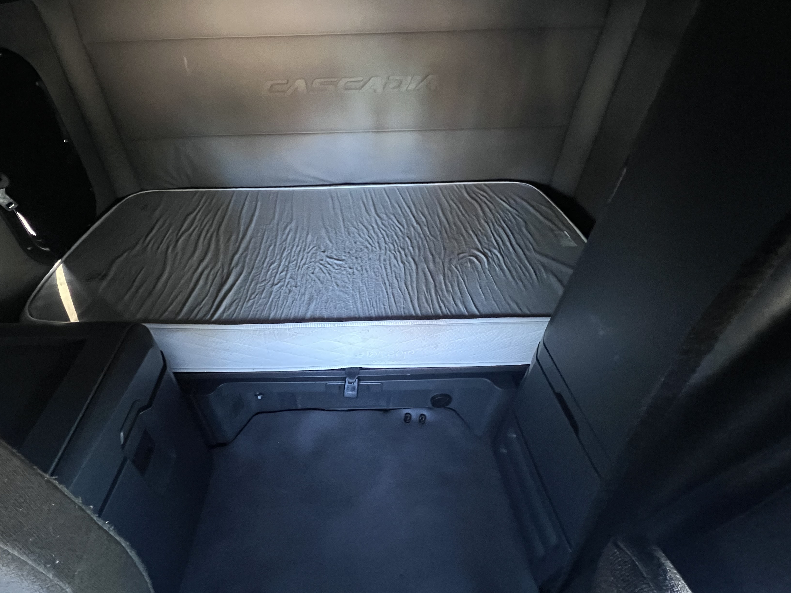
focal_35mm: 16
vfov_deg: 78.0
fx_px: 366
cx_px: 345
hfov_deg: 94.0
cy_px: 276
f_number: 1.8
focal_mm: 1.57
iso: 1000
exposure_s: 1/49
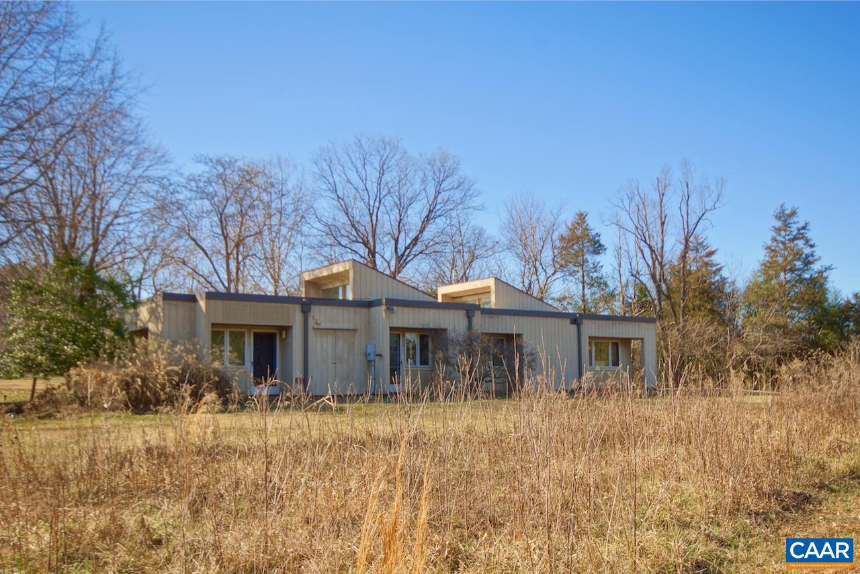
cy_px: 287
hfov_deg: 61.9
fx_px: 717
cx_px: 430
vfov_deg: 43.6
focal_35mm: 30
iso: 100
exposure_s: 1/125
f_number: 8
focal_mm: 20
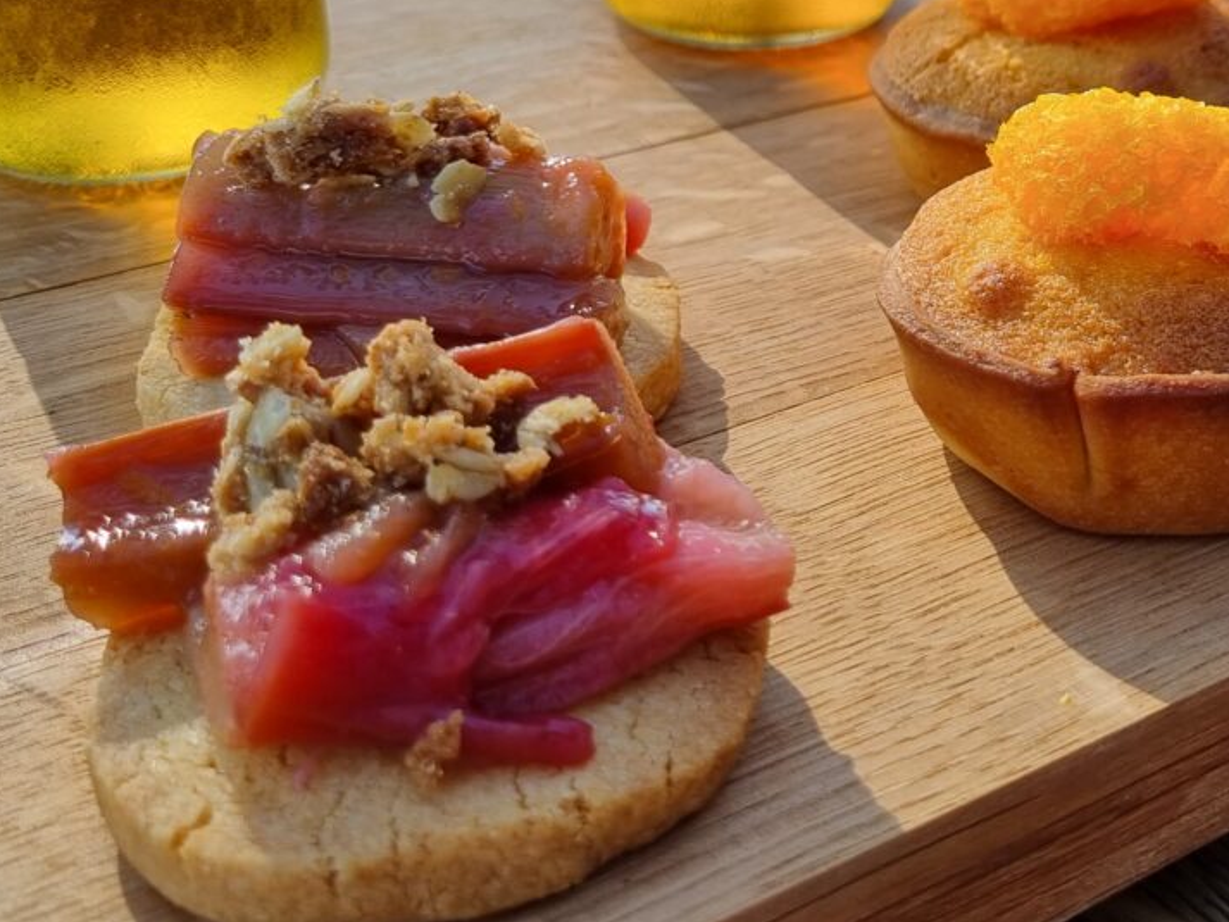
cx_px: 1038
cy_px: 209
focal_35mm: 56
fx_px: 1989
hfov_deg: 33.1
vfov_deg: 25.7
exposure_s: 1/608
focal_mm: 5.4
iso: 50
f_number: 1.8
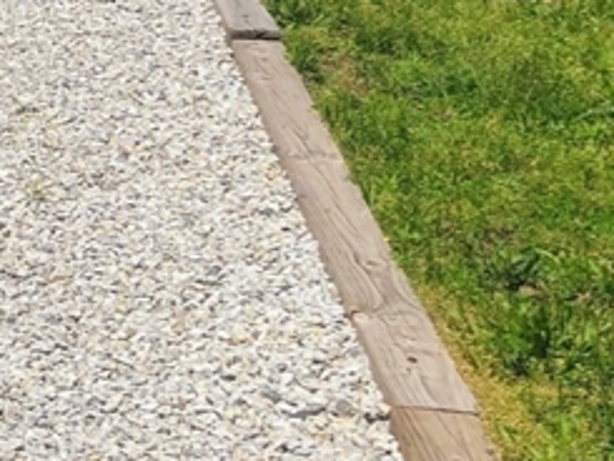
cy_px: -391
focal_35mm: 117
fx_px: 2076
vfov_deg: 11.6
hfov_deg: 15.4
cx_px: -336
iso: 20
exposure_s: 1/2404
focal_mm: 3.99
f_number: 1.8
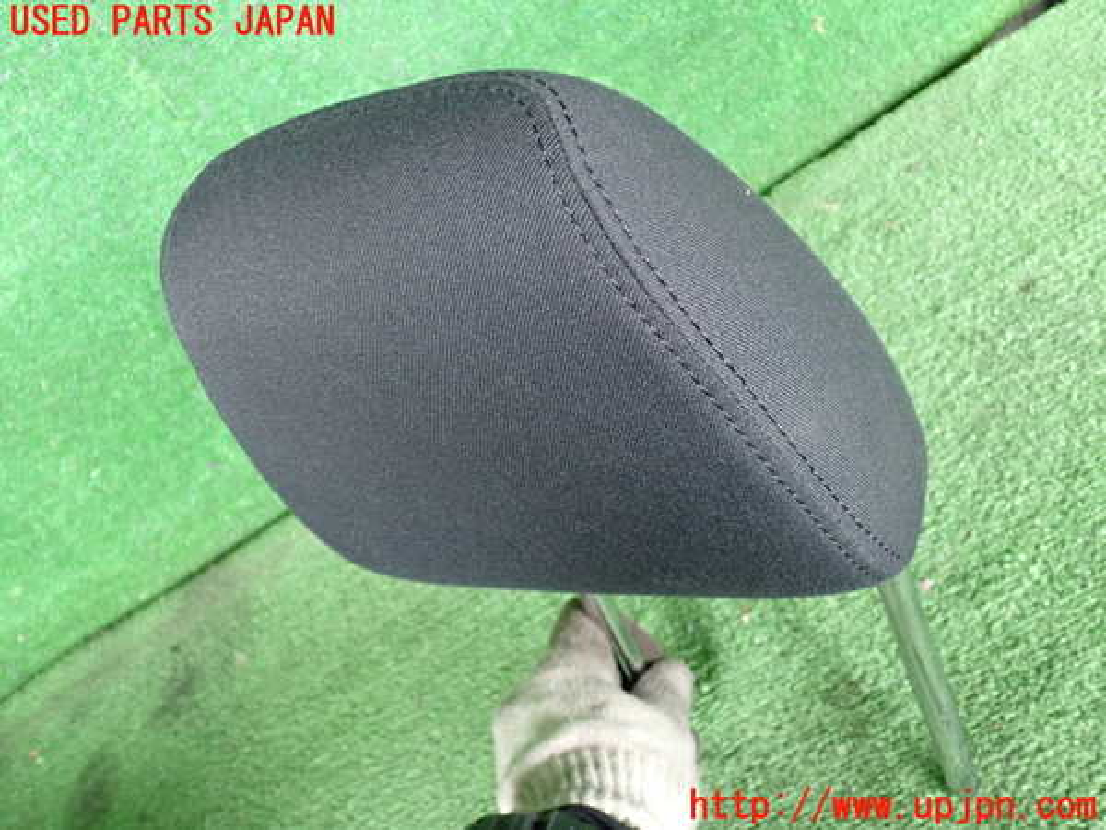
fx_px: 1150
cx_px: 553
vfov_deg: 39.7
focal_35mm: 36
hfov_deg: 51.4
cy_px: 415
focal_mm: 6.37
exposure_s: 1/125
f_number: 2.5
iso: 1000
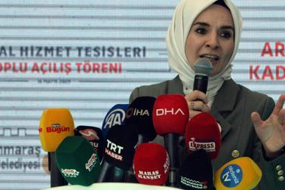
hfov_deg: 4.2
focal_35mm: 488
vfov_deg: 2.8
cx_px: 184
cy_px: 75
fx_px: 3863
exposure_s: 1/2500
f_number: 13
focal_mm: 300
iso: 5000
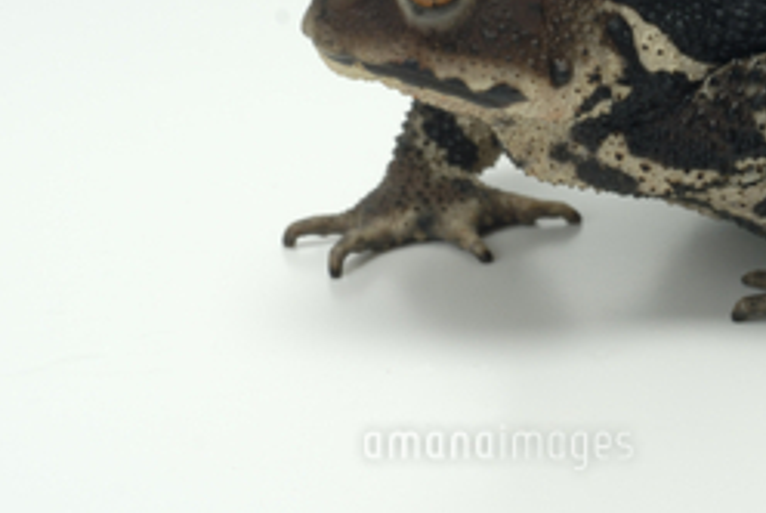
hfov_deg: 8.8
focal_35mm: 232
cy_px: -25
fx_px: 4942
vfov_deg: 5.9
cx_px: 902
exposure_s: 1/250
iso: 100
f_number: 18
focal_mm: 60
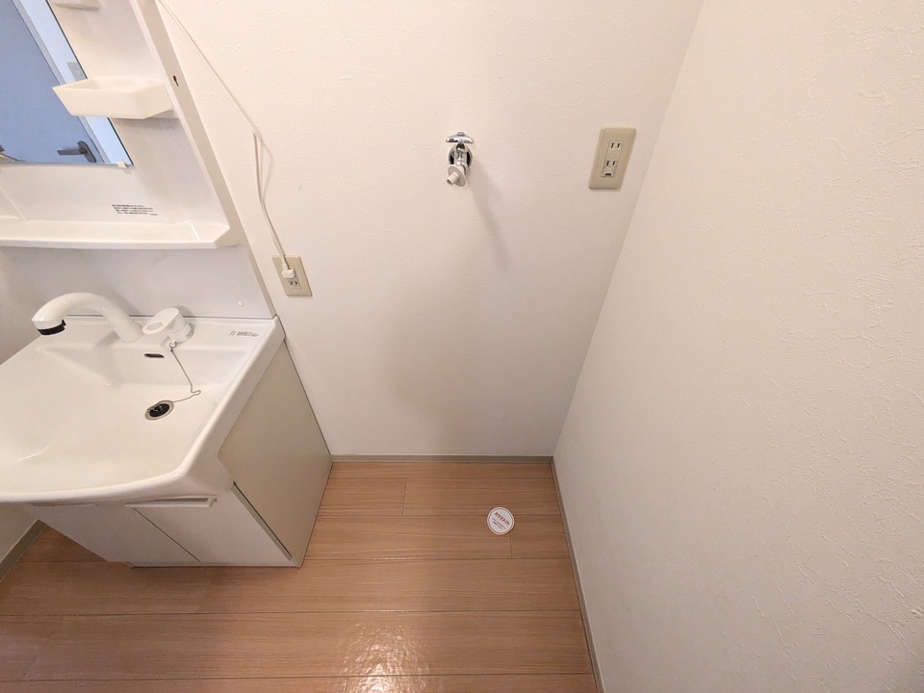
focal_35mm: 14
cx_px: 462
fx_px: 374
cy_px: 346
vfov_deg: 85.7
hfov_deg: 102.1
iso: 767
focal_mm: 1.83
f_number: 2.2
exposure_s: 1/60
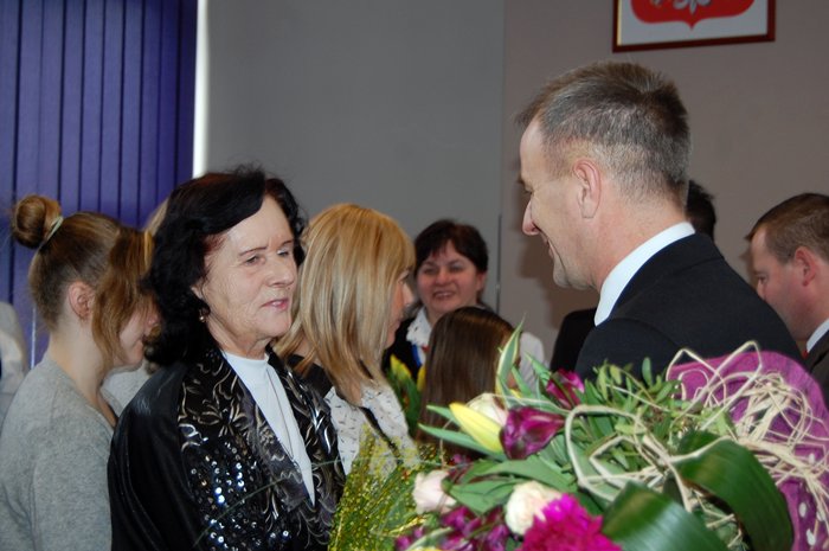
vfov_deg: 23.7
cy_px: 276
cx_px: 414
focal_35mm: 57
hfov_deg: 35.1
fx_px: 1311
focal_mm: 38
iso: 400
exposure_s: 1/60
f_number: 4.8
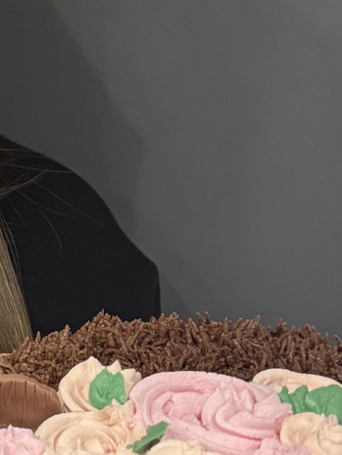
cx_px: -131
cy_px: 209
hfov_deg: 12.9
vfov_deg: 17.9
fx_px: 1448
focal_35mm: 110
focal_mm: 6.76
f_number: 1.78
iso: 500
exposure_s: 1/51
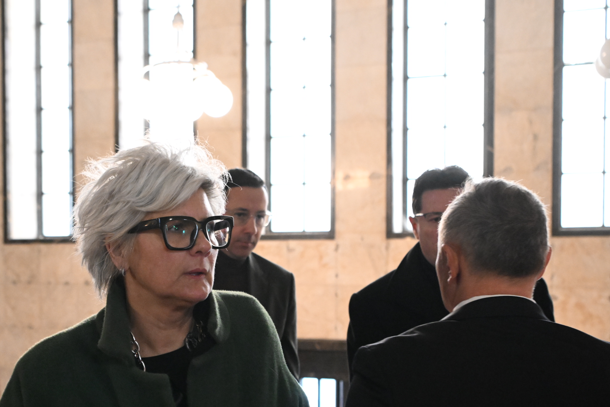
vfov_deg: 26.7
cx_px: 198
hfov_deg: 39.1
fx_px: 847
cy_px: 303
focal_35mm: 50
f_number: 3.5
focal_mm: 30
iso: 6400
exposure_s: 1/160
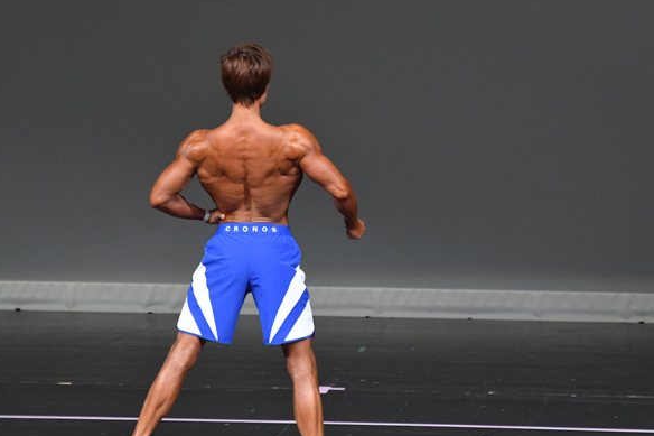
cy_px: 229
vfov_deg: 3.3
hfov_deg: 4.9
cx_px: 338
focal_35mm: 418
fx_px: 7591
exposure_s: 1/400
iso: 4000
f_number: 5.6
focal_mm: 210
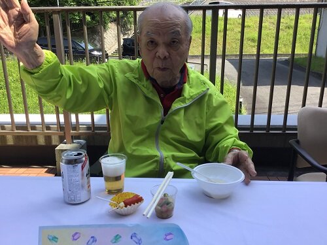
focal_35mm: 31
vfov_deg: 45.4
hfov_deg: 58.4
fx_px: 293
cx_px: 164
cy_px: 122
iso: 25
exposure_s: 1/382
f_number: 2.4
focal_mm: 3.3
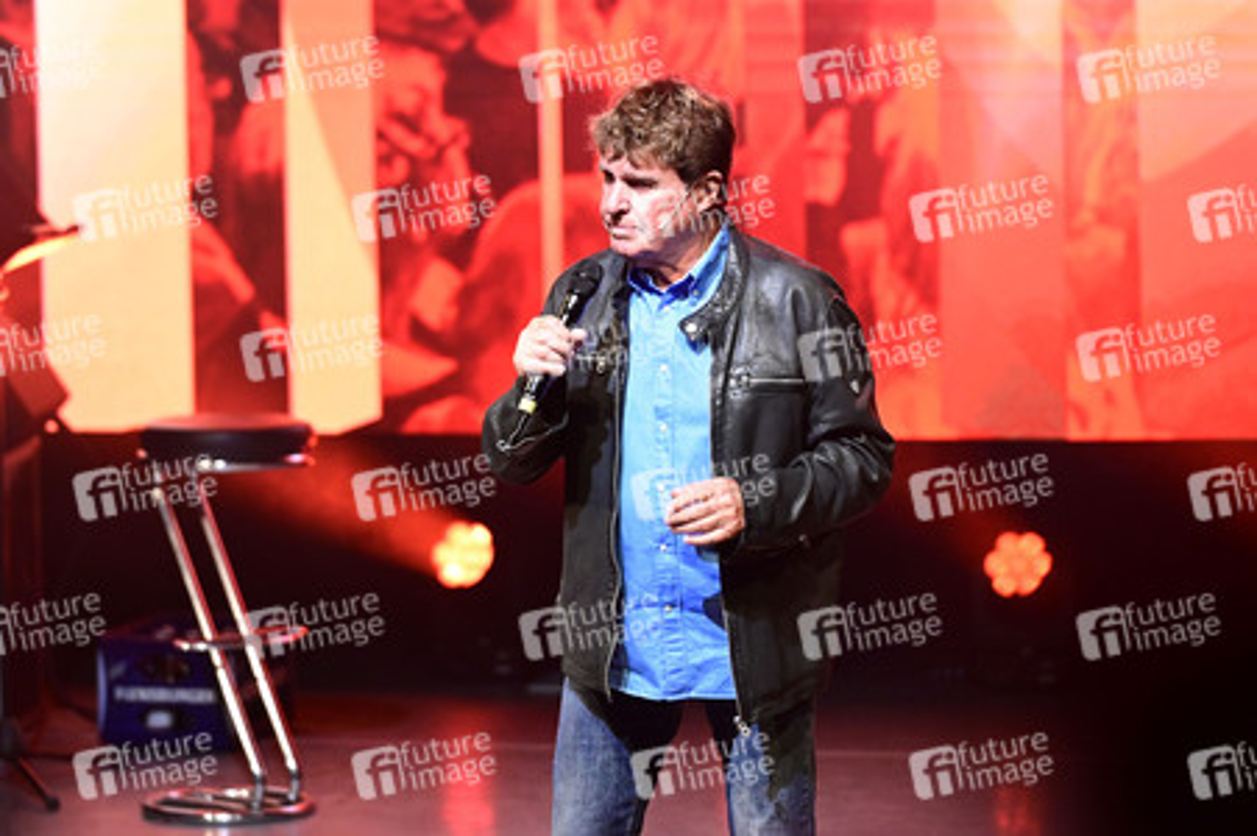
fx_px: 6978
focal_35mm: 200
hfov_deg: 10.3
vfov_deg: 6.9
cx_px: 628
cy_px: 418
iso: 4000
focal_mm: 200
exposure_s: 1/320
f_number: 3.5
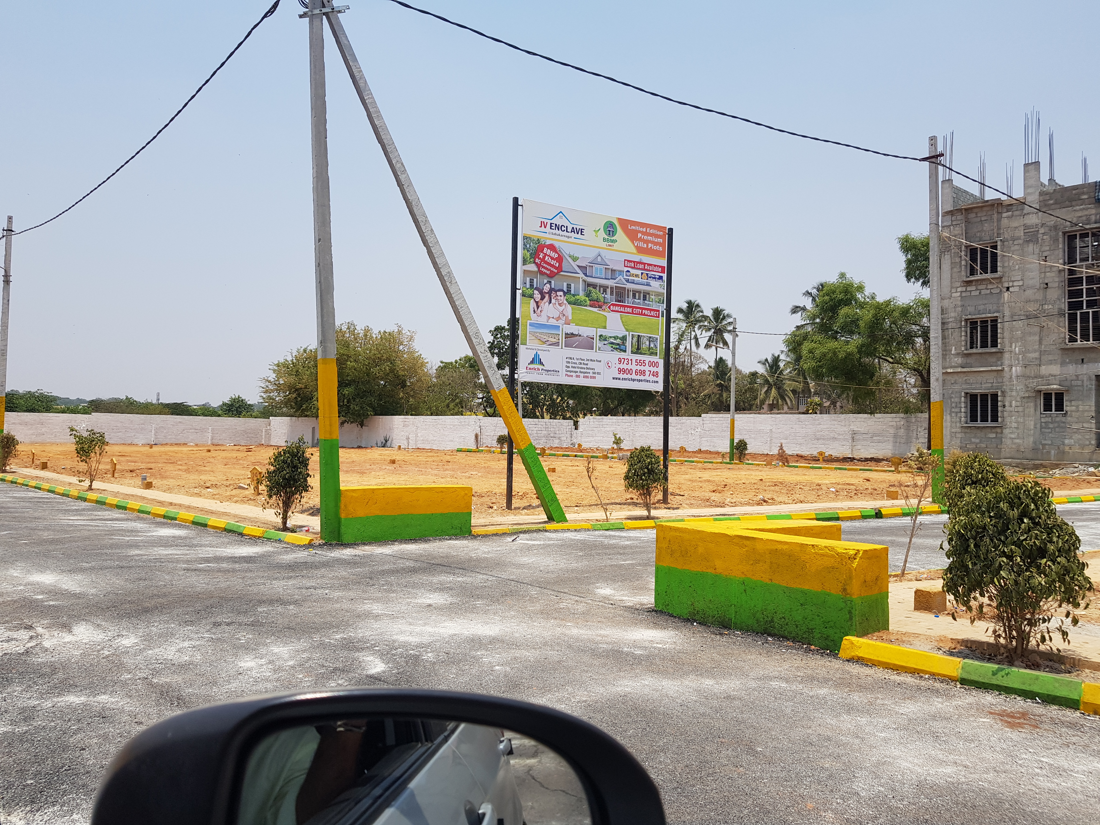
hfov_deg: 67.3
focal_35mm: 26
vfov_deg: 53.1
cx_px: 550
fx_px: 826
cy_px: 412
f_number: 1.7
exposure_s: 1/2504
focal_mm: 4.2
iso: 40
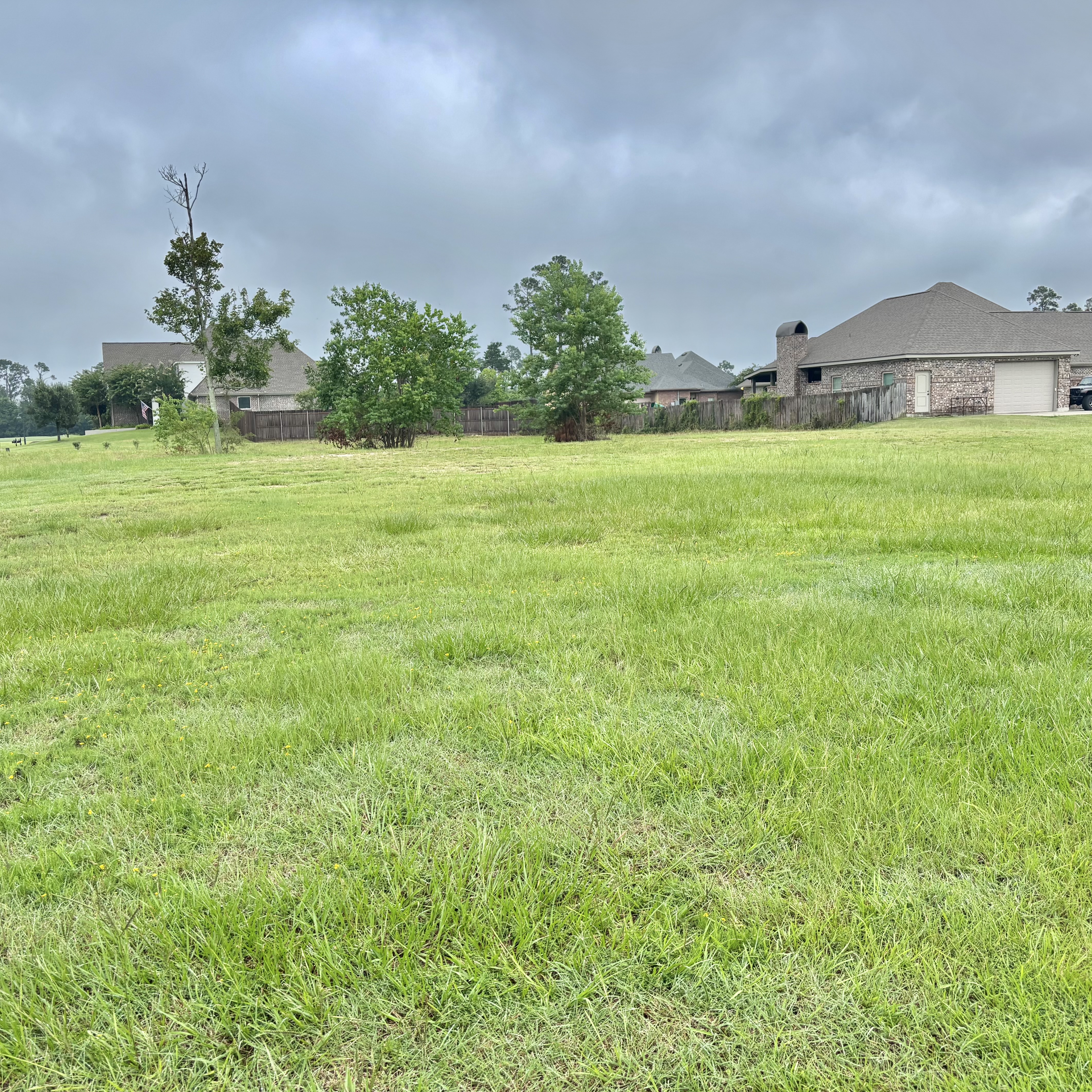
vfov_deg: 52.5
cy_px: 544
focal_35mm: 31
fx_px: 1106
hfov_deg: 52.5
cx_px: 505
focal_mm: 5.96
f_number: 1.6
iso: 50
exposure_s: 1/2398
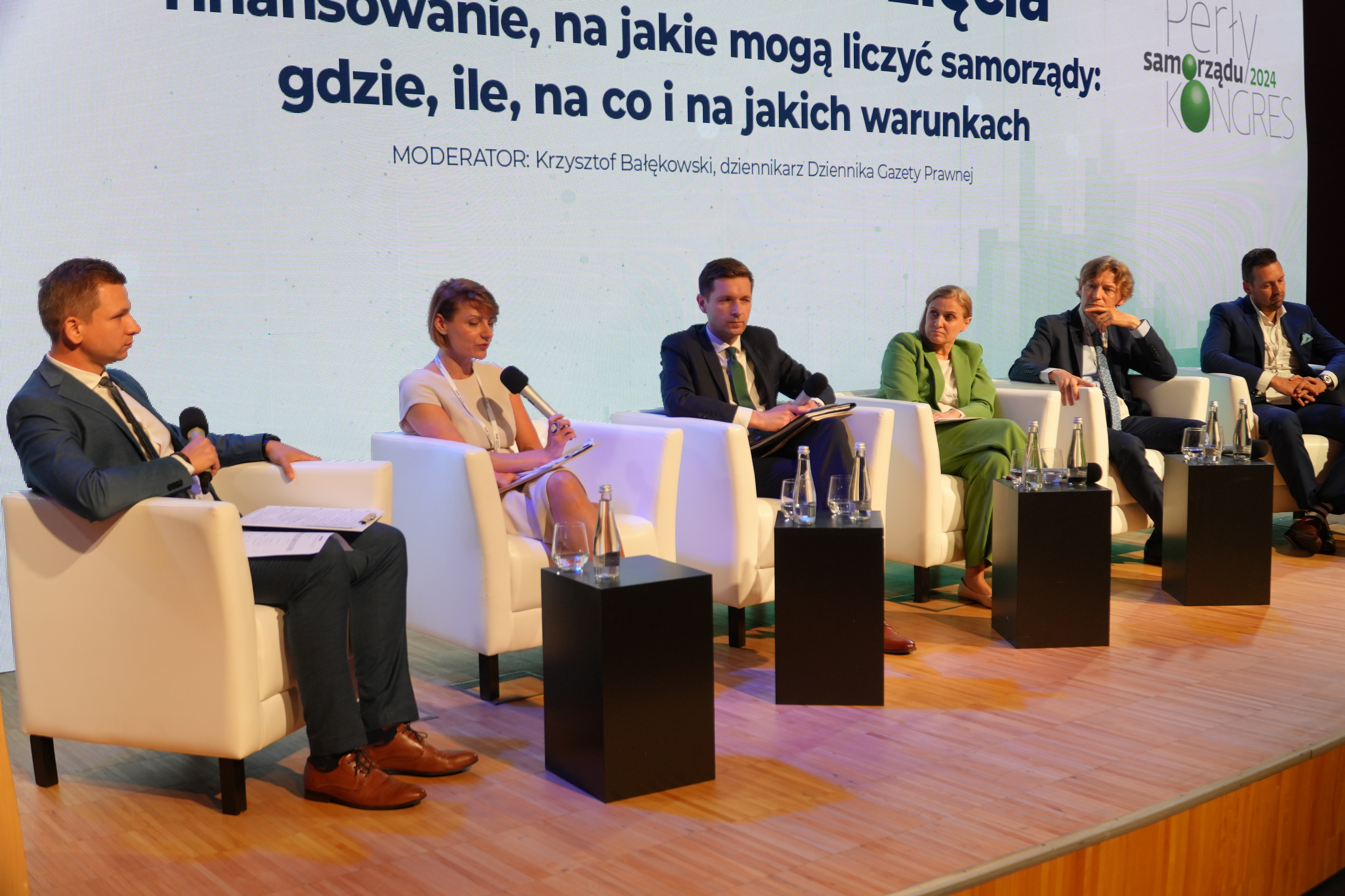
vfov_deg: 36.9
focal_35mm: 36
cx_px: 672
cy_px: 448
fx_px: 1345
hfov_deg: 53.1
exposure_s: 1/160
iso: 400
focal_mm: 24
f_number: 4
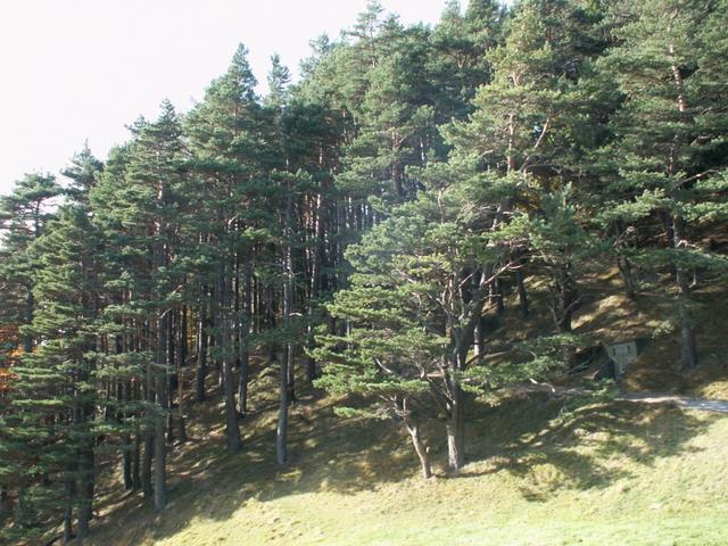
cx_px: 364
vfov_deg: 40.7
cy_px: 273
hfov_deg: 52.6
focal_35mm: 35
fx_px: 736
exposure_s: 1/50
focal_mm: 5.86
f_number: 3.2
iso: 50
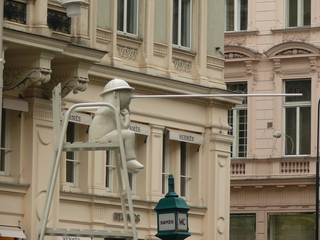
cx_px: 173
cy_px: 110
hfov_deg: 9.1
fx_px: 2005
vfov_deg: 6.8
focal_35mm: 217
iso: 160
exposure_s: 1/30
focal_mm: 42.2
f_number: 3.6
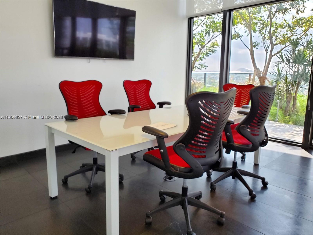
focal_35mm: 26
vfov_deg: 53.1
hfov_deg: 67.3
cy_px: 118
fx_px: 235
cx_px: 156
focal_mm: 4.3
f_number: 2.4
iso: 160
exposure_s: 1/92
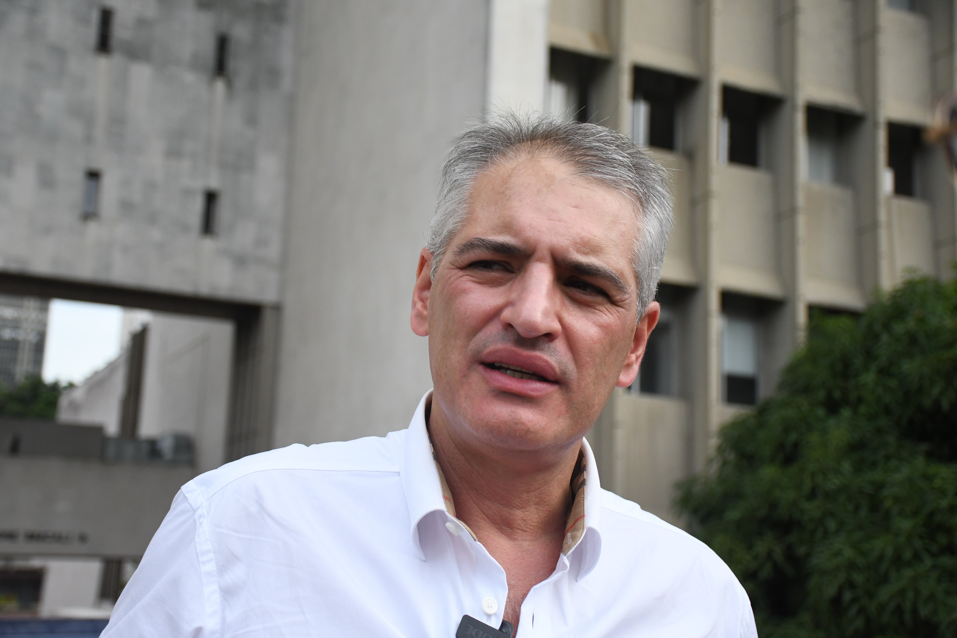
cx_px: 478
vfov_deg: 26.5
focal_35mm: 51
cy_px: 319
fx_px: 1356
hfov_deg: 38.9
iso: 1000
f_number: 4.2
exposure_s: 1/1600
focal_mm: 34
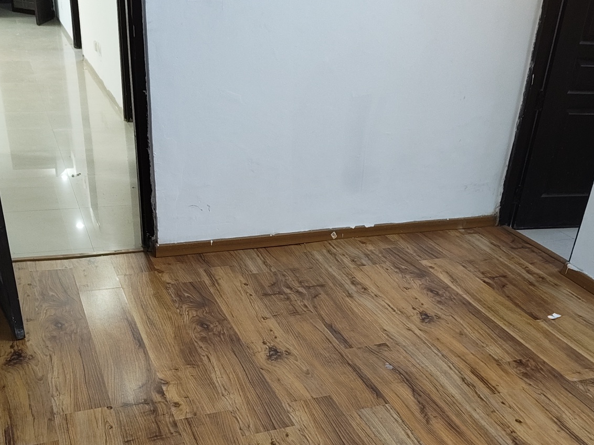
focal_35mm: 39
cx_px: 311
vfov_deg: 35.7
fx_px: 669
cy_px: 354
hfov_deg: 47.8
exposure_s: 1/33.3
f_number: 1.88
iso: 473
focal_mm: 5.56
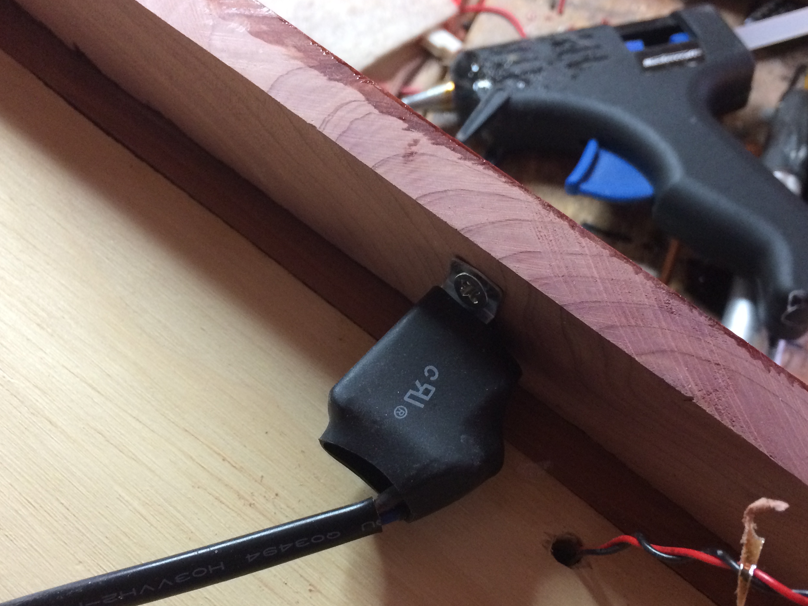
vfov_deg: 37.5
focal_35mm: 38
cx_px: 438
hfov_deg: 48.9
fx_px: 887
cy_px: 372
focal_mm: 4.15
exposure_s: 1/30
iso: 160
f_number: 2.2
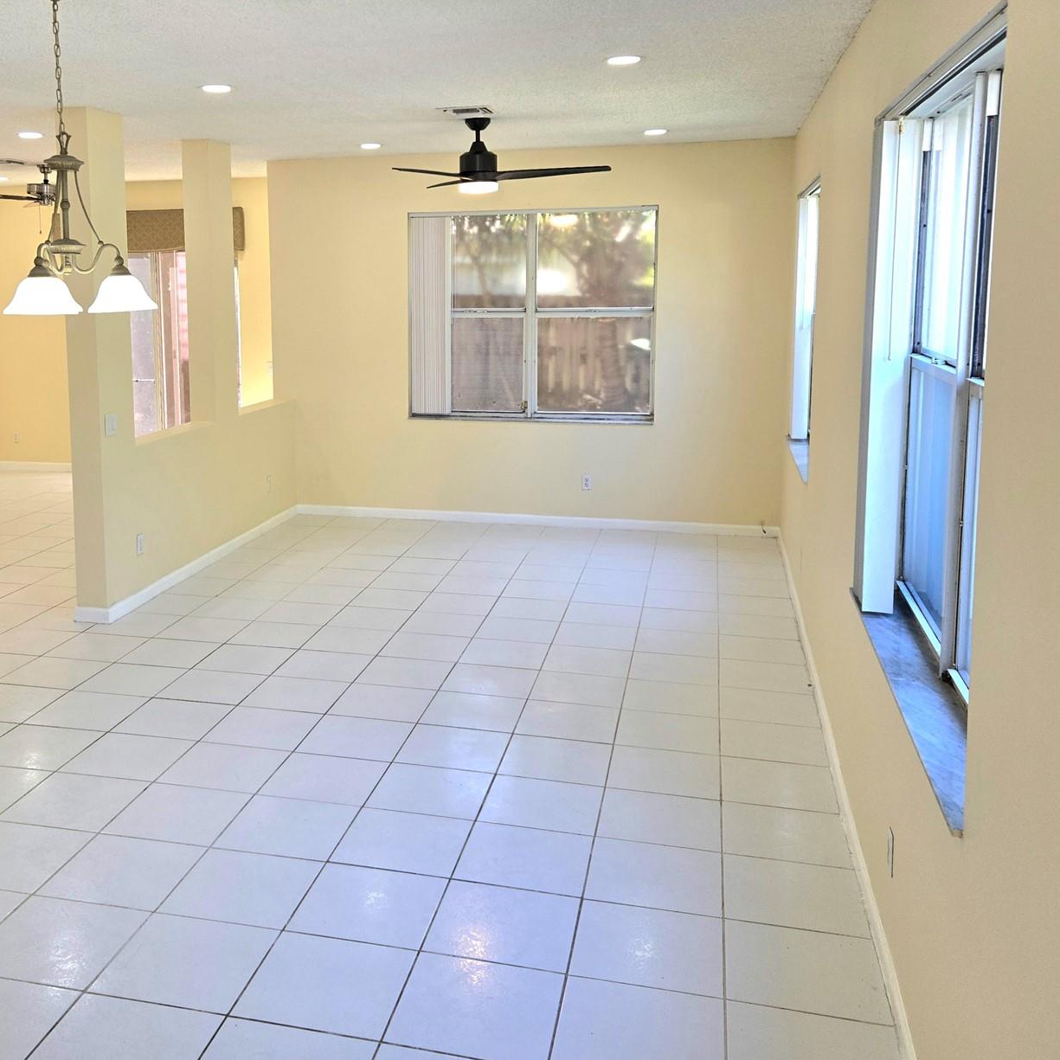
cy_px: 428
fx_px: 1178
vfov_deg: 48.2
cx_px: 387
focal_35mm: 34
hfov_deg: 47.9
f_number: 1.8
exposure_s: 1/60.2
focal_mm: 5.4
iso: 32
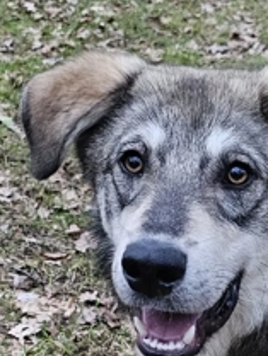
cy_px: 313
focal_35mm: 44
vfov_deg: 40.1
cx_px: 205
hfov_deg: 32.2
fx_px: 454
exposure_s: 1/370
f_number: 1.7
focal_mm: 6.3
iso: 320
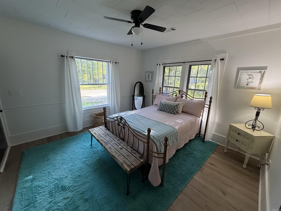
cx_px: 140
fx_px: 114
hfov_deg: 102.1
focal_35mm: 14
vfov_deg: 85.7
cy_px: 106
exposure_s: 1/120
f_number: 2.2
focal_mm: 2.22
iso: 320
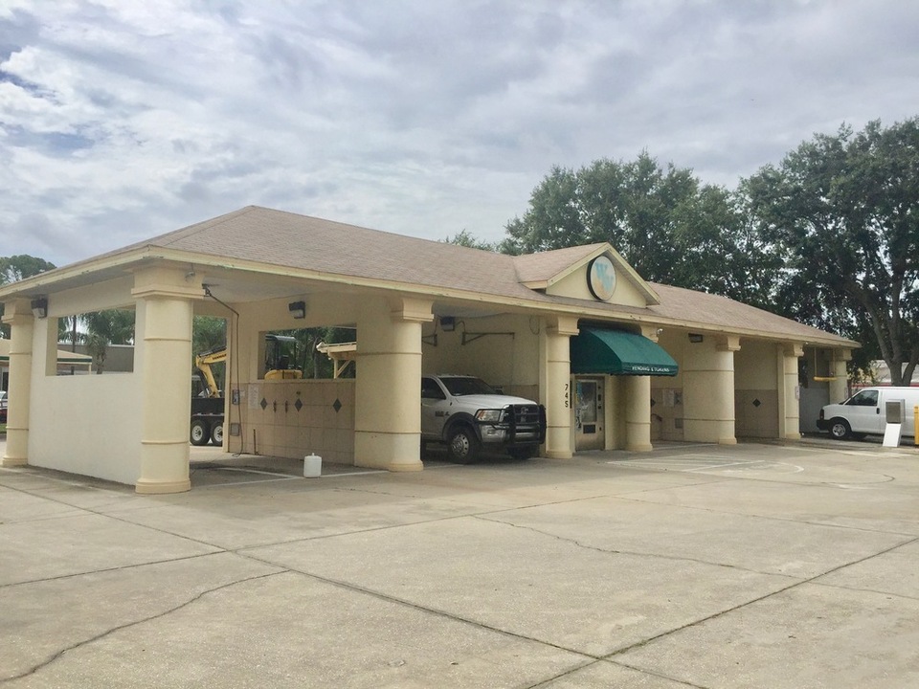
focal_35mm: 29
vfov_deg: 48.2
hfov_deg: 61.7
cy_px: 344
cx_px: 460
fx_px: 770
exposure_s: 1/5650
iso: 32
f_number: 2.2
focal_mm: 4.15
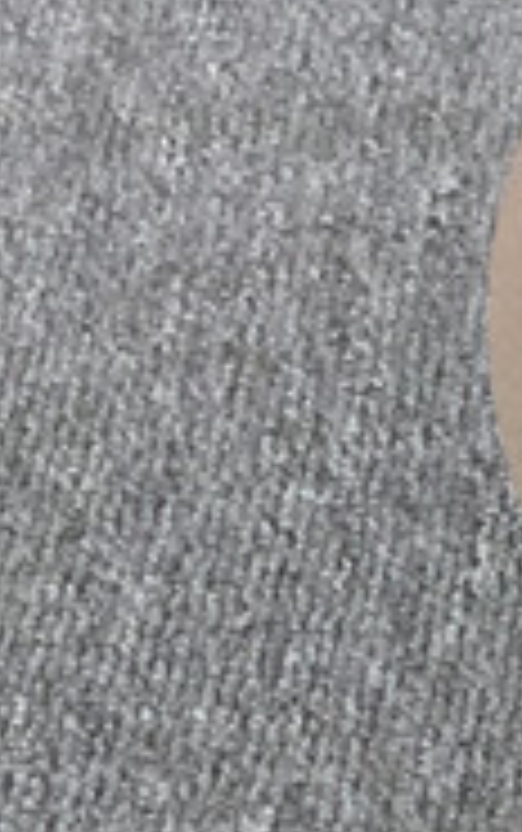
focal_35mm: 160
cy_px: 965
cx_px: 1368
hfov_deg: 7.5
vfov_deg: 12.8
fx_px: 3633
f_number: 2.4
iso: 25
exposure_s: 1/197
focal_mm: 3.3
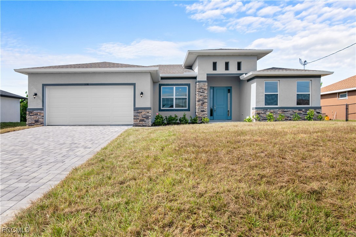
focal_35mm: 23
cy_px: 118
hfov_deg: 76.1
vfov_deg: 55.0
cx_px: 178
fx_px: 227
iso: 320
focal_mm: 23
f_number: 10
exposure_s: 1/1000
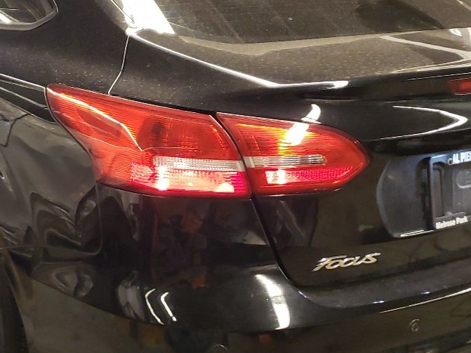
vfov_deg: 23.6
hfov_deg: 31.1
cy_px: 194
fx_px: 843
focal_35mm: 62
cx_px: 173
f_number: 1.5
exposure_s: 1/40
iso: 272
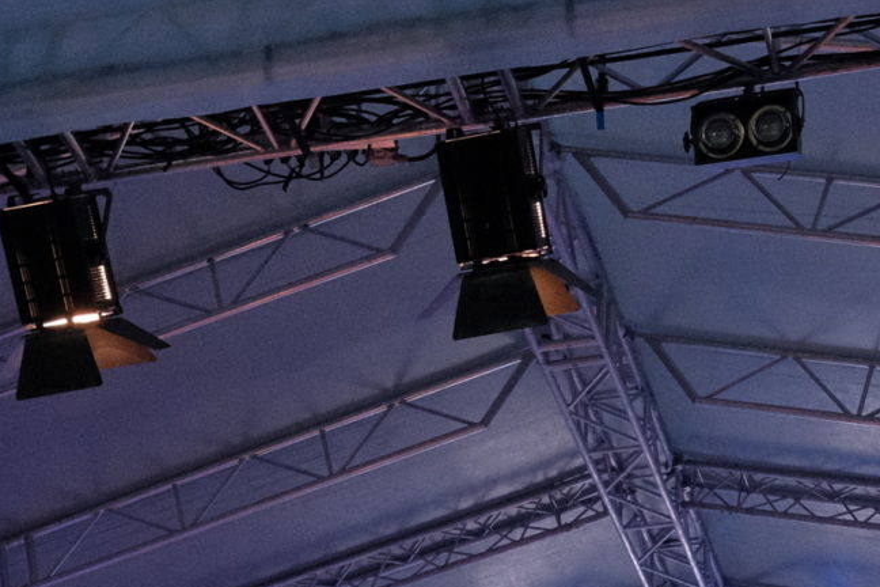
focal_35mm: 83
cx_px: 641
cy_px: 767
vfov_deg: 15.6
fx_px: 2029
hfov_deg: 24.3
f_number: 2.8
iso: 3200
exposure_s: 1/125
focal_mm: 14
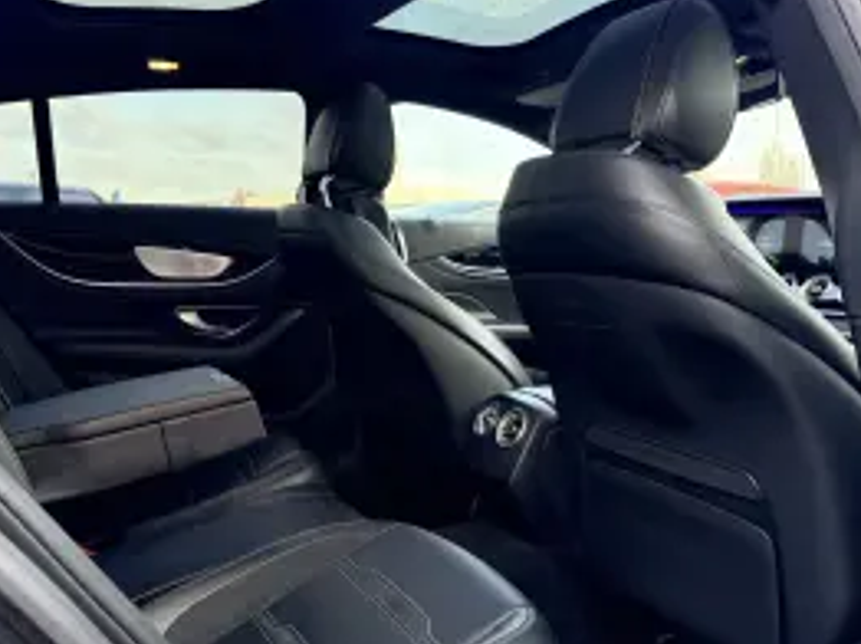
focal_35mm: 33
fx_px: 820
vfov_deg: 42.8
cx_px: 417
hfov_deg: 55.4
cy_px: 289
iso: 200
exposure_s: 1/226
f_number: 1.78
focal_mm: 6.76
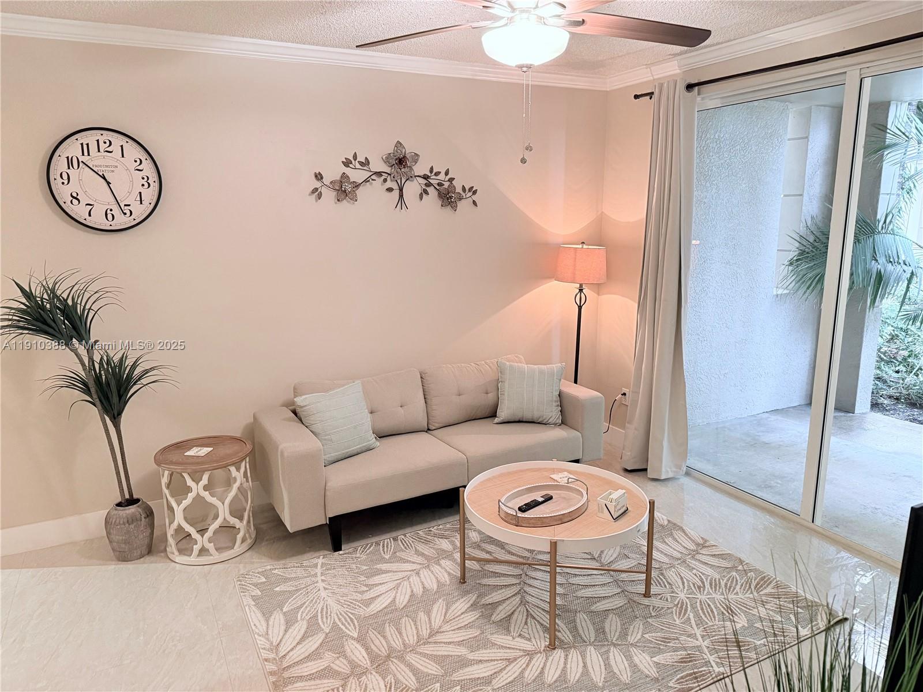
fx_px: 640
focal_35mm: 24
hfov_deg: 71.6
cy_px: 346
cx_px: 462
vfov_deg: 56.8
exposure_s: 1/60
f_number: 1.78
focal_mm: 6.76
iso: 400
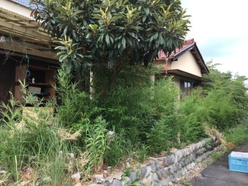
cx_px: 124
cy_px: 93
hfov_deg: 61.6
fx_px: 208
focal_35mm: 29
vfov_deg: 48.3
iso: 25
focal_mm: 4.15
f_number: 2.2
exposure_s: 1/192
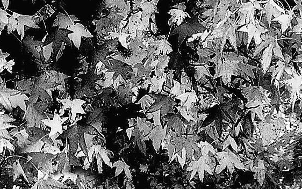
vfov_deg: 2.4
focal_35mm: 555
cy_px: -212
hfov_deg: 3.8
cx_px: -71
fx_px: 4572
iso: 400
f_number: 8
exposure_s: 1/80
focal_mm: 85
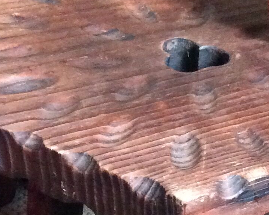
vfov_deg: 13.3
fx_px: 891
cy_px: 266
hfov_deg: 17.1
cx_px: 180
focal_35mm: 112
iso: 500
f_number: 2.4
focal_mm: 3.3
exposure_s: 1/17
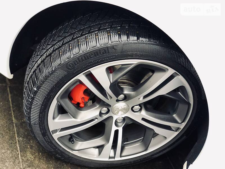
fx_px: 338
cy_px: 84
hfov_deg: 36.8
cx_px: 112
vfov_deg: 28.0
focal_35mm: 52
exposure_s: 1/33
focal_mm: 6
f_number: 2.4
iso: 125
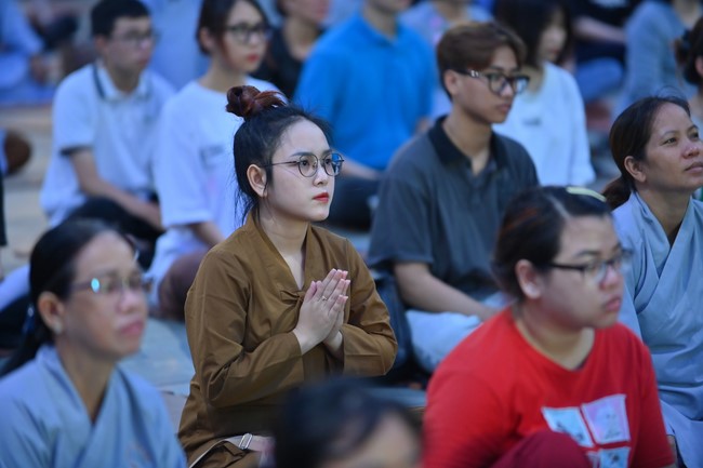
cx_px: 352
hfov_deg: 10.3
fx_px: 3904
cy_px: 234
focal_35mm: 200
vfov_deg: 6.9
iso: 1250
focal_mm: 200
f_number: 2.8
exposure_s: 1/125
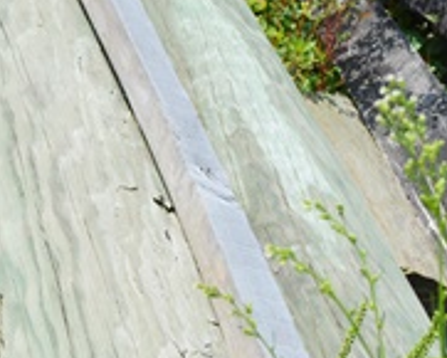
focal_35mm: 112
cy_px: 239
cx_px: -212
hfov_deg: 15.8
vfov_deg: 13.8
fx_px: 1482
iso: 100
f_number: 8
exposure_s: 1/250
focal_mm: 24
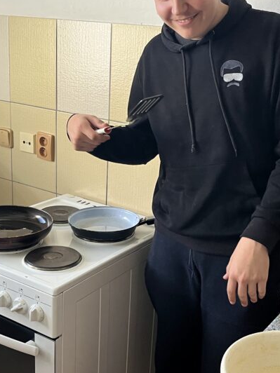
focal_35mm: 50
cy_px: 187
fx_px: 539
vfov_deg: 38.2
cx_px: 170
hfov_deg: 29.0
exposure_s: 1/89
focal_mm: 5.1
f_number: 1.6
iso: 125
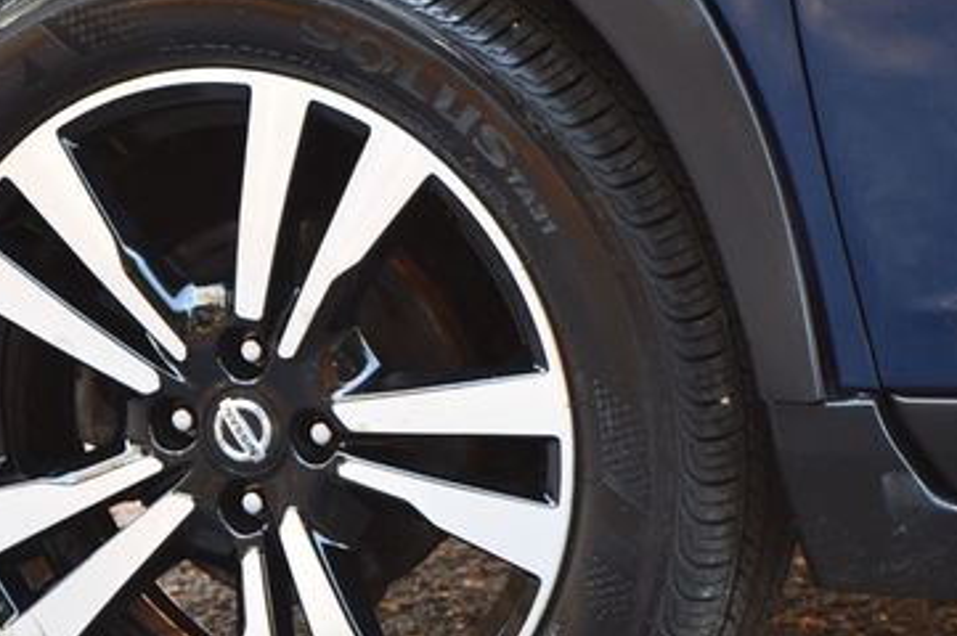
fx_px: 8472
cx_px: 339
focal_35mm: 319
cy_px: 400
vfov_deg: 4.3
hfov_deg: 6.5
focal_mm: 120
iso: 1250
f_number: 4.8
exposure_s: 1/125
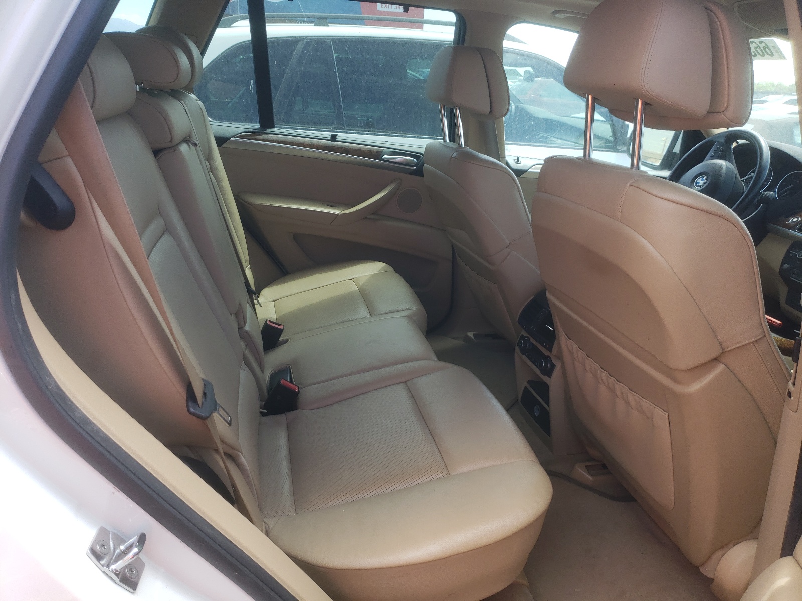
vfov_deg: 53.1
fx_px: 602
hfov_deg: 67.3
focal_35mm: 26
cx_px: 401
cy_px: 300
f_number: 1.5
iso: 50
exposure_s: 1/400
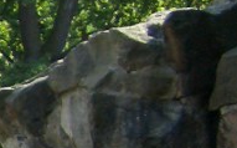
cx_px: -519
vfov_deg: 5.2
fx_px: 1607
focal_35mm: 249
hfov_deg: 7.3
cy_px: 282
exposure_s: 1/250
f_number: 2.6
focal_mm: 5.8
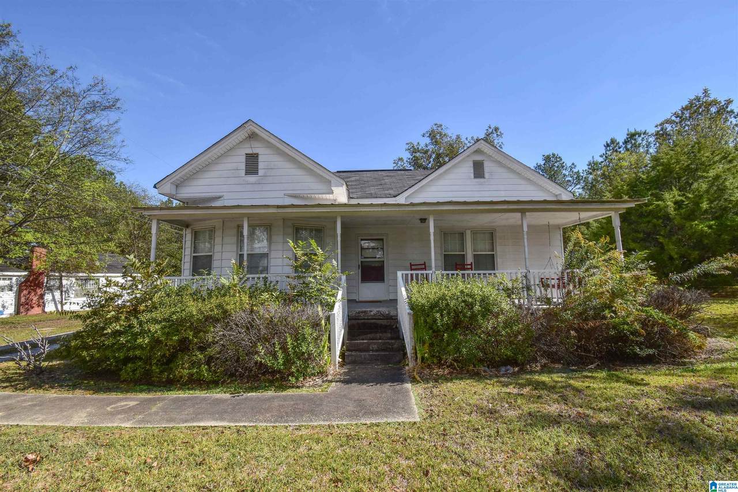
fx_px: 307
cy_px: 246
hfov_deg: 100.4
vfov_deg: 77.3
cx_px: 369
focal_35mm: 15
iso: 400
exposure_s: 1/400
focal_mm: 10
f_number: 11
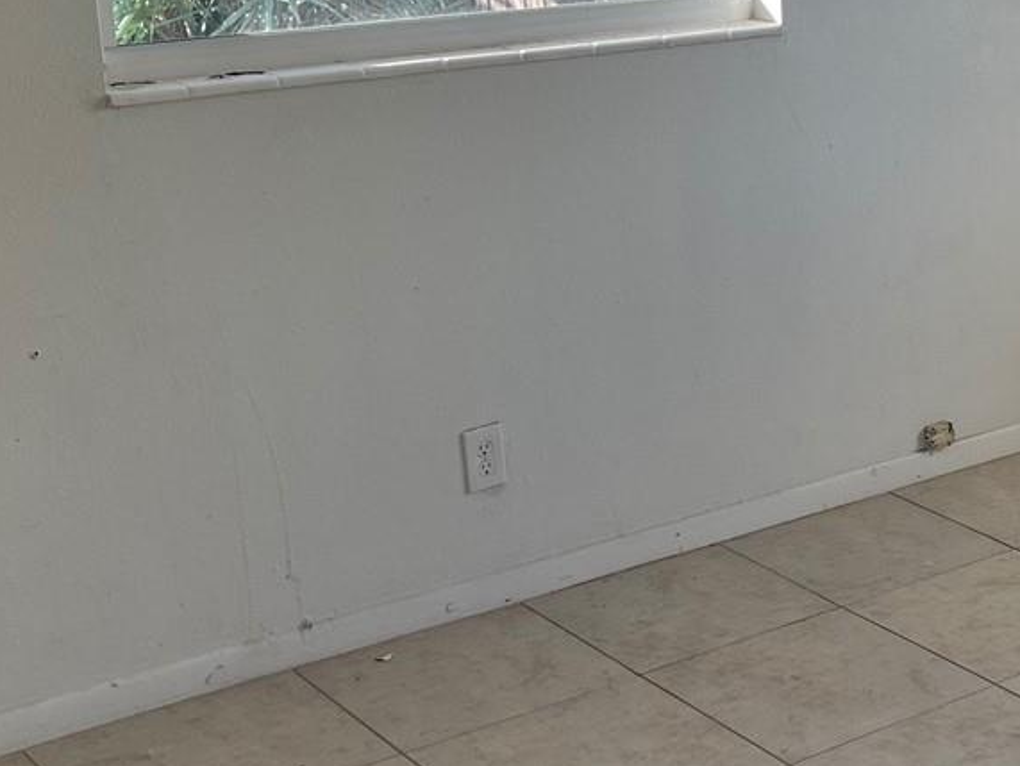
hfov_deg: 26.0
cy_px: 261
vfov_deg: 21.0
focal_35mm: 70
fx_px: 2064
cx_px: 1077
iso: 32
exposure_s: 1/384
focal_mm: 5.1
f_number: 1.6
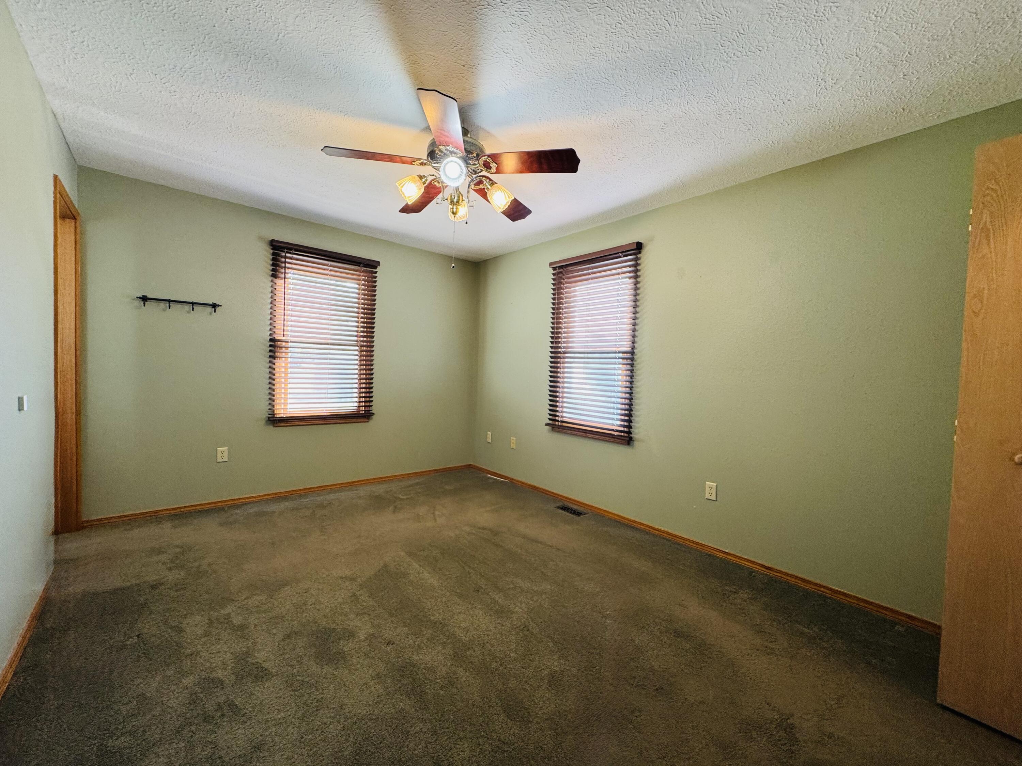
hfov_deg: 102.1
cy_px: 383
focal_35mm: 14
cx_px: 511
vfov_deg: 85.7
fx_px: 413
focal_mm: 2.22
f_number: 2.2
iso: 160
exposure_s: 1/60
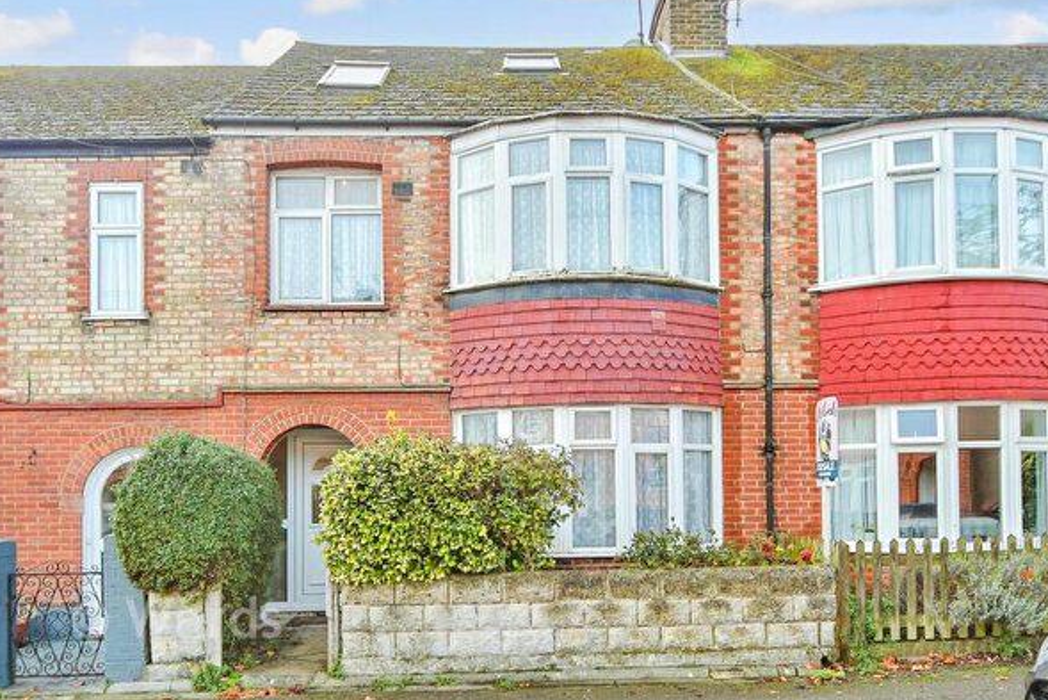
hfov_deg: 86.7
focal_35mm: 19
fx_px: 553
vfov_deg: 64.6
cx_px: 475
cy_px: 334
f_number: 6.3
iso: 500
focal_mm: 11
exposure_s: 1/160
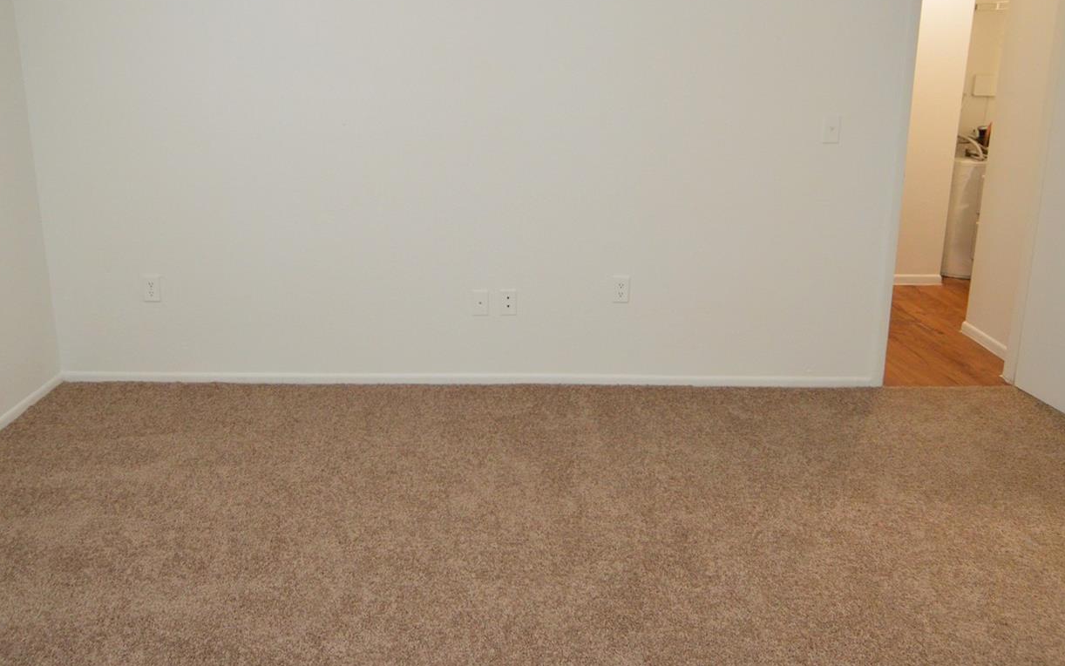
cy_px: 227
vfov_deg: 50.3
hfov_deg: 74.6
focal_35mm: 24
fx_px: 697
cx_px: 488
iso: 1100
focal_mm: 12
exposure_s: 1/60
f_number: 4
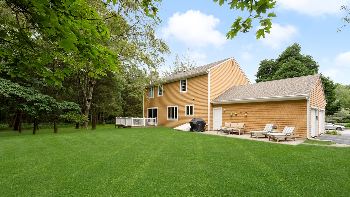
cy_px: 116
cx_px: 175
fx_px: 158
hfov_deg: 95.9
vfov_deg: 63.5
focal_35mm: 17
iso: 640
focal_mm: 16
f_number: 7.1
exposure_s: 1/400
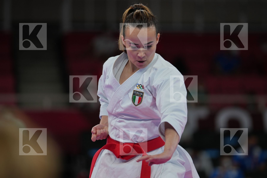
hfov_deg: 7.2
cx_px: 134
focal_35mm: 286
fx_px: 2121
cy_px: 89
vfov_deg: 4.8
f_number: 2.8
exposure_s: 1/500
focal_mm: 191
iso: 200
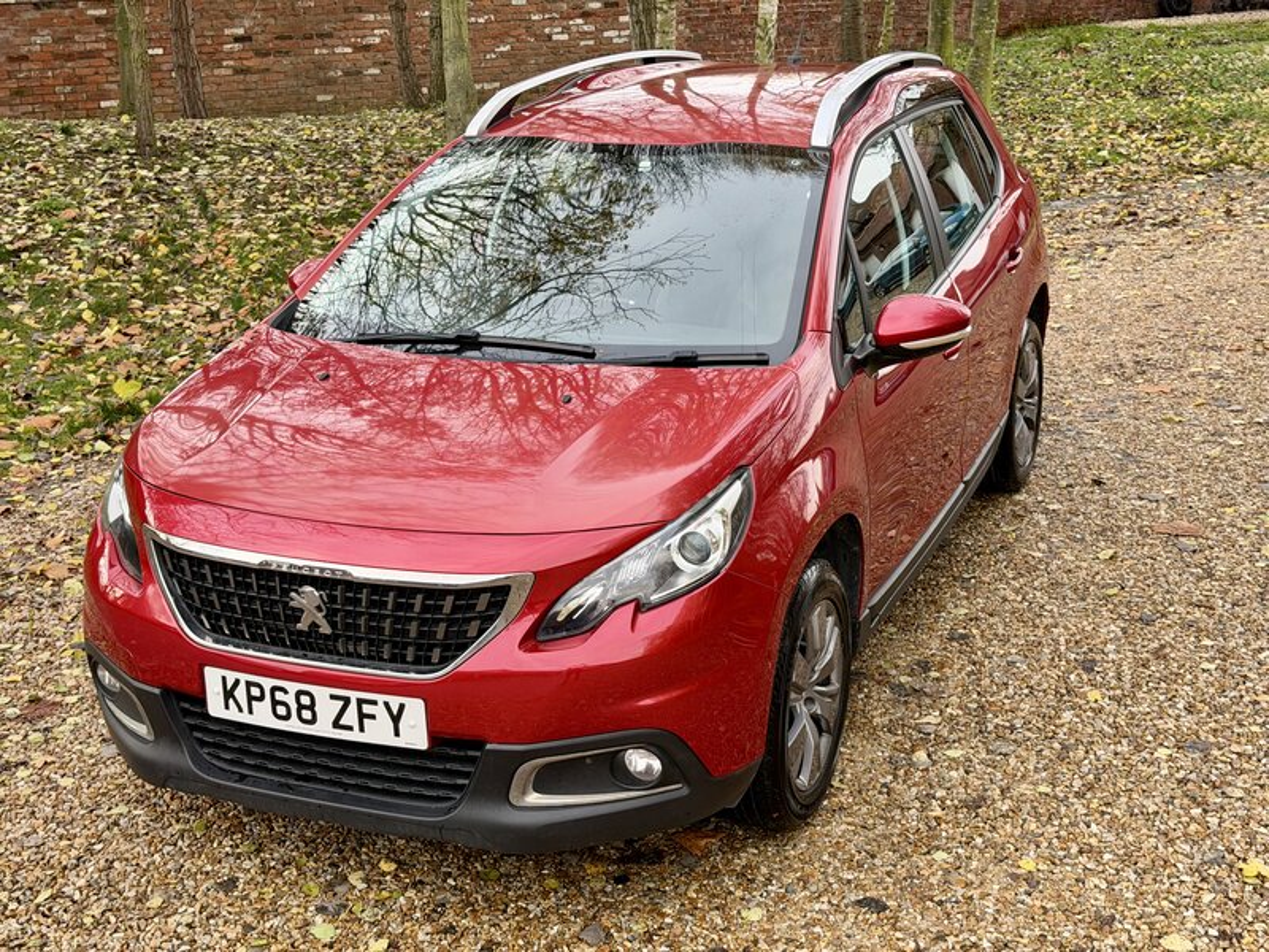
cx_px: 634
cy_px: 476
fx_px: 1760
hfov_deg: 39.7
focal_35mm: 48
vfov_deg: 30.3
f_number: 1.78
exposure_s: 1/251
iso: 64
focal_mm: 6.76
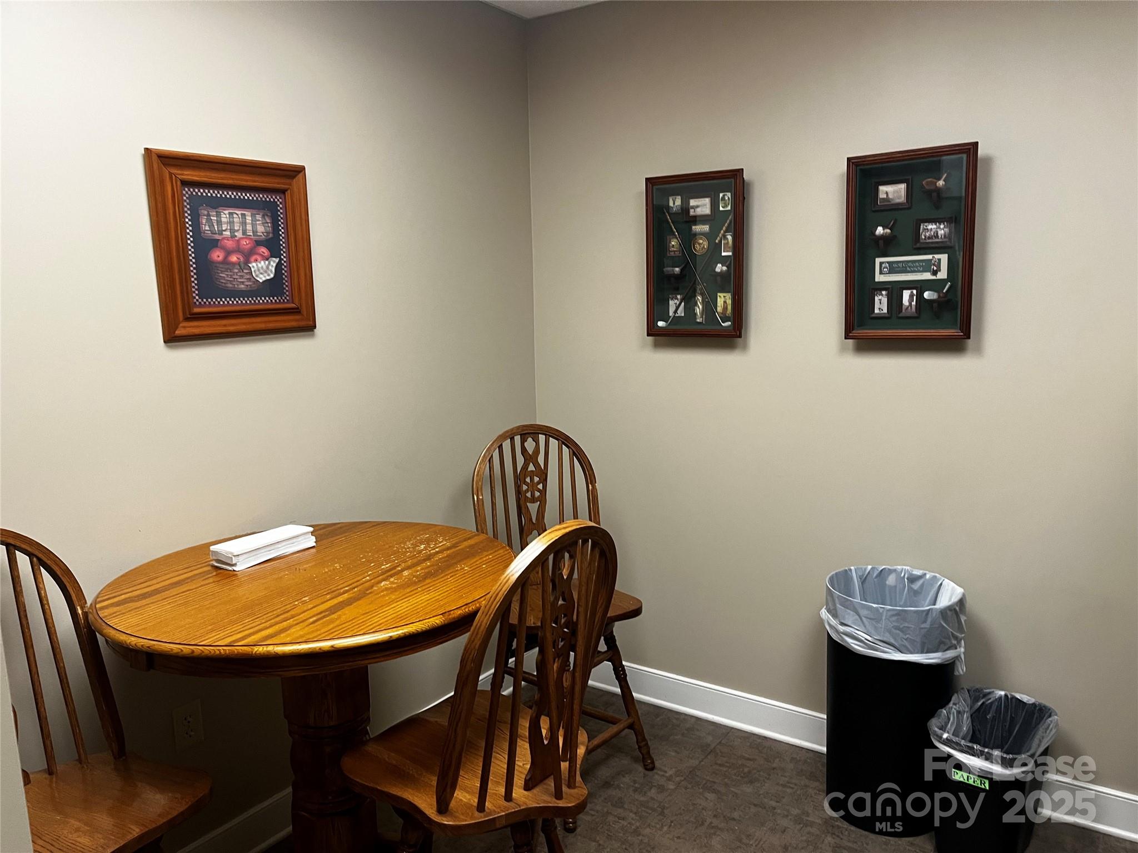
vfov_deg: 53.1
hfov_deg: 67.3
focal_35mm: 26
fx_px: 855
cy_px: 426
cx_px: 569
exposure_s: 1/60
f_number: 1.6
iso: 125
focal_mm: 5.1
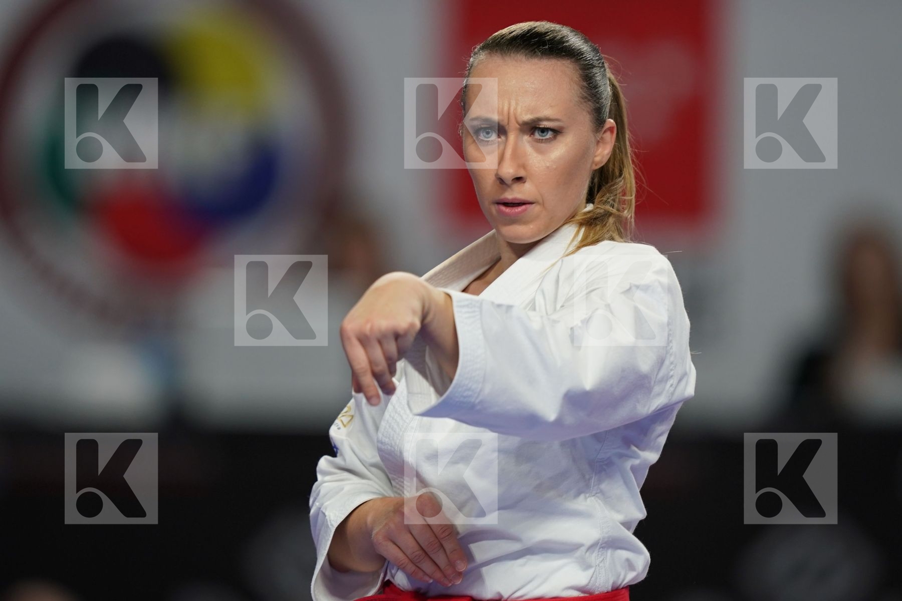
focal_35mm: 600
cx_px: 451
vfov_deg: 2.3
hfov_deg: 3.4
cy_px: 300
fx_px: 15032
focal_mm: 400
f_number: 2.8
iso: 800
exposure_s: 1/500
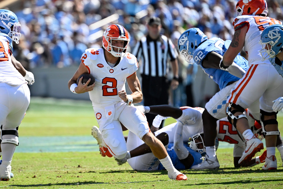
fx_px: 3144
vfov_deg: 3.4
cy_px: 94
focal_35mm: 400
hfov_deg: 5.2
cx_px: 142
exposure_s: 1/8000
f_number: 4
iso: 1600
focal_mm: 400
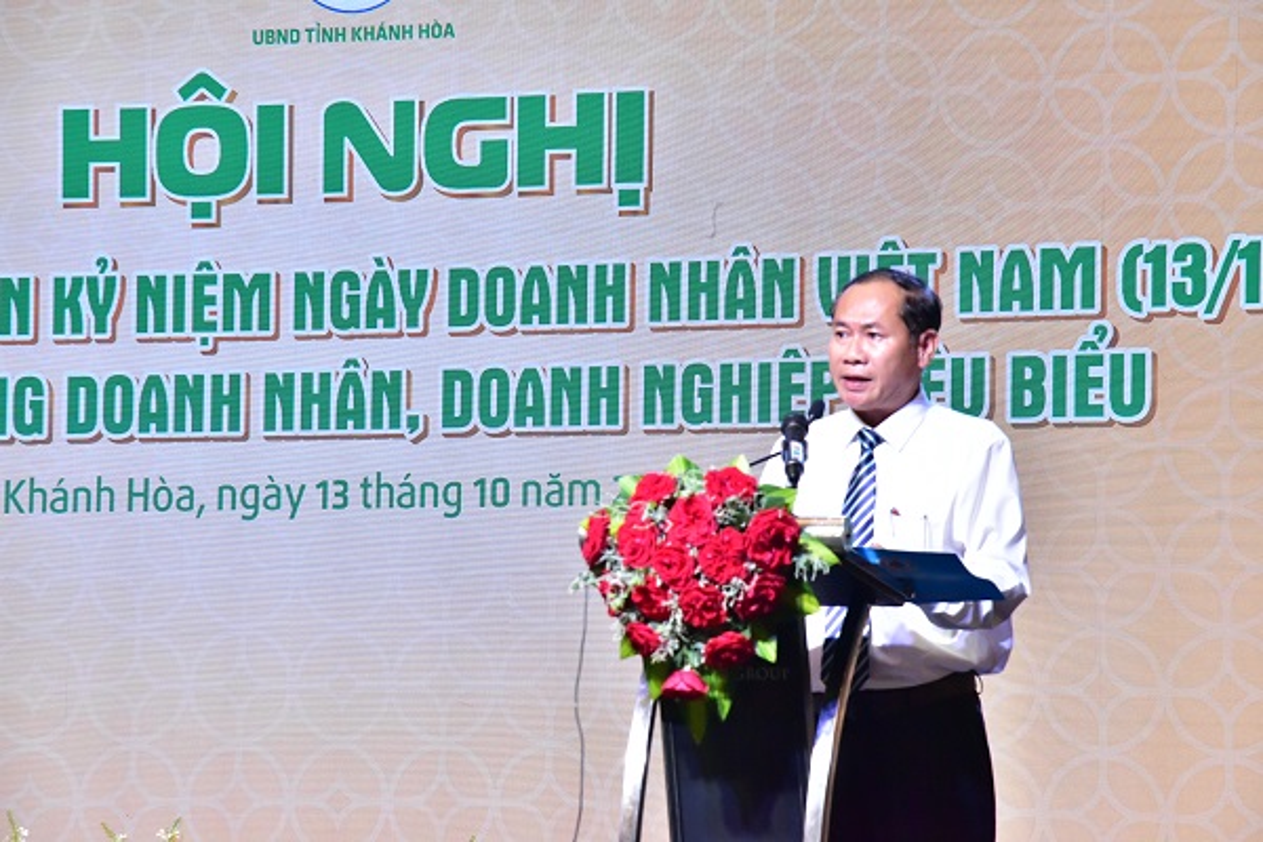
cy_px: 421
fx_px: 4210
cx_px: 632
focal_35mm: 120
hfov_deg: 17.1
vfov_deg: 11.4
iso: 5000
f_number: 8
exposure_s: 1/125
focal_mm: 120
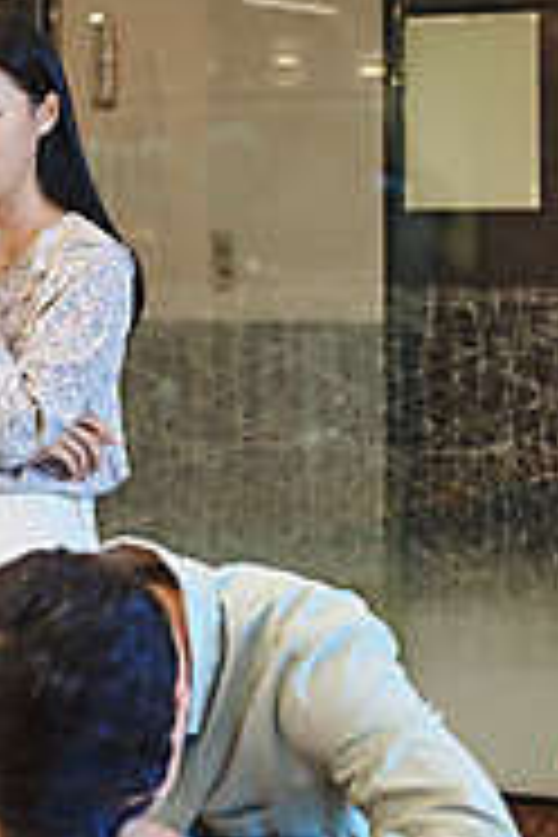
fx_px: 3092
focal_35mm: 133
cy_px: 230
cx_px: -20
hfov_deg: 10.2
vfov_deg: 15.4
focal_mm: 62
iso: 800
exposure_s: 1/125
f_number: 4
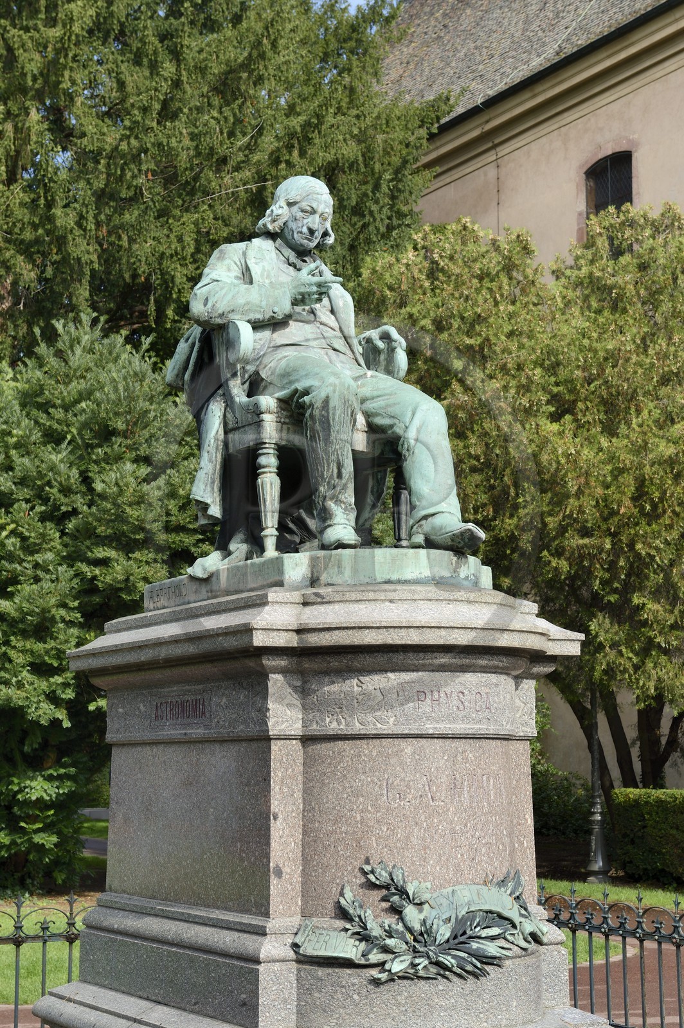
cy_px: 514
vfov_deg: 32.4
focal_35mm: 62
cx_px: 342
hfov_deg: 21.9
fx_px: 1770
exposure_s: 1/160
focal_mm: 62
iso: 200
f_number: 11
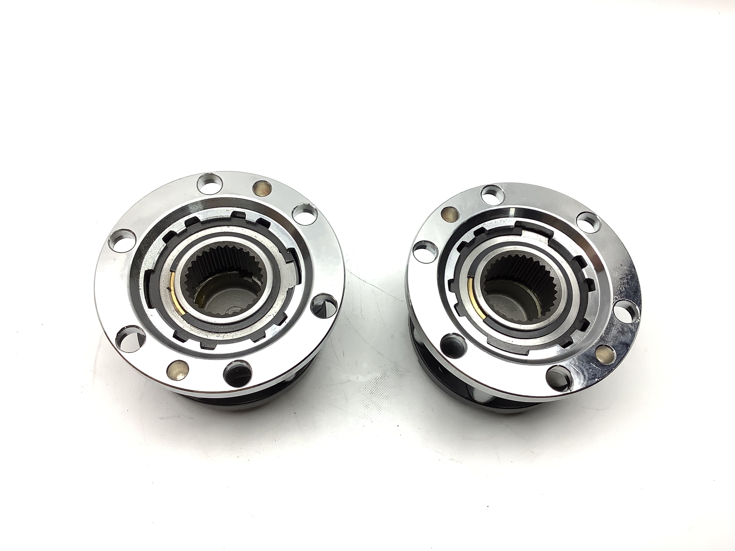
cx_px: 368
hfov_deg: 58.4
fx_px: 658
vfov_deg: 45.4
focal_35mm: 31
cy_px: 276
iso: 64
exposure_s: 1/60
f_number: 2.4
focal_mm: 3.3
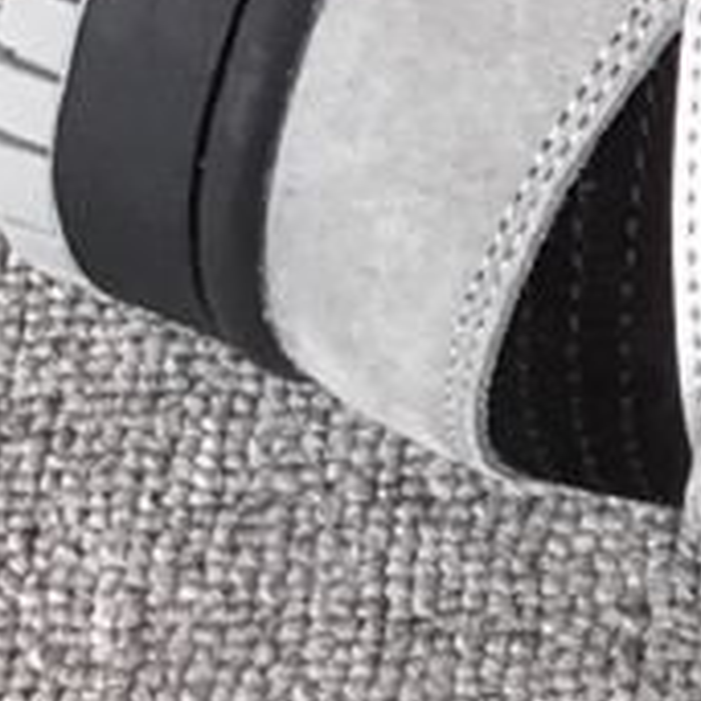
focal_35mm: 144
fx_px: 3299
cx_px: 1509
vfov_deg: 11.2
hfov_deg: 10.8
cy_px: -580
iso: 25
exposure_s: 1/109
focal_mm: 3.3
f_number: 2.4
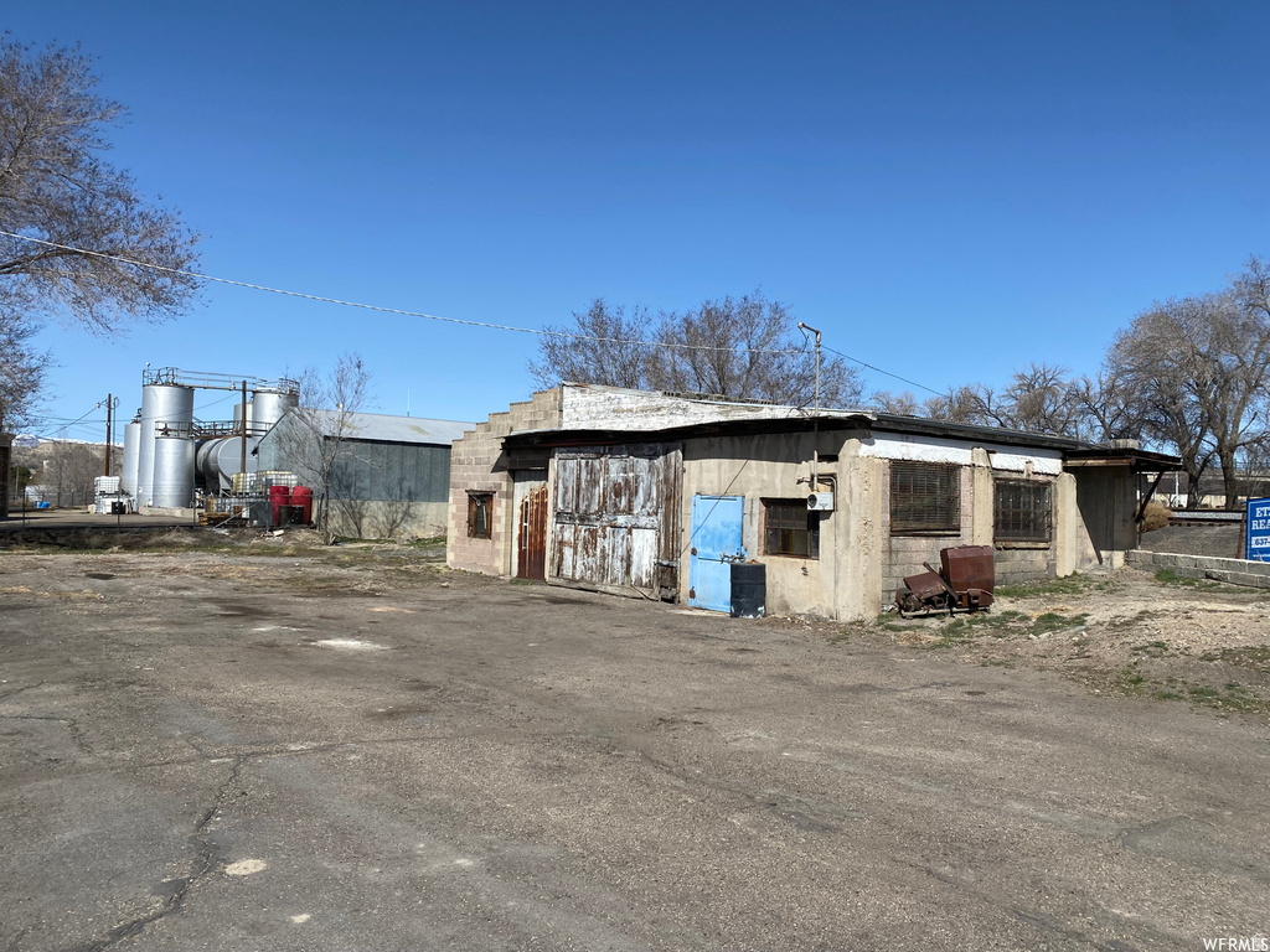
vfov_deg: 53.1
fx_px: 954
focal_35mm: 26
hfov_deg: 67.3
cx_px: 635
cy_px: 476
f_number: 1.8
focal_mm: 4.25
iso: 32
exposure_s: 1/4115
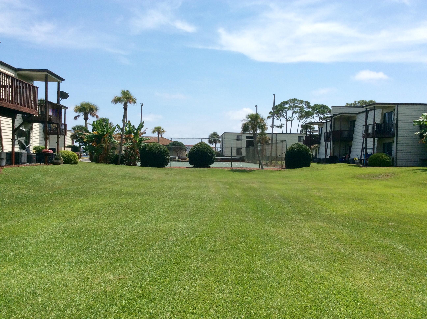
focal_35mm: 32
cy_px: 160
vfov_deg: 44.1
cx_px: 214
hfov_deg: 56.9
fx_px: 394
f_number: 2.4
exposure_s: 1/1789
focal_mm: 3.3
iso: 32
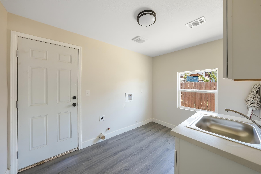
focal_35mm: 12
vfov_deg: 90.1
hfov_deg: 112.6
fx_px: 87
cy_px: 87
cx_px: 130
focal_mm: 12
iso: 800
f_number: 9
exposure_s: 1/30
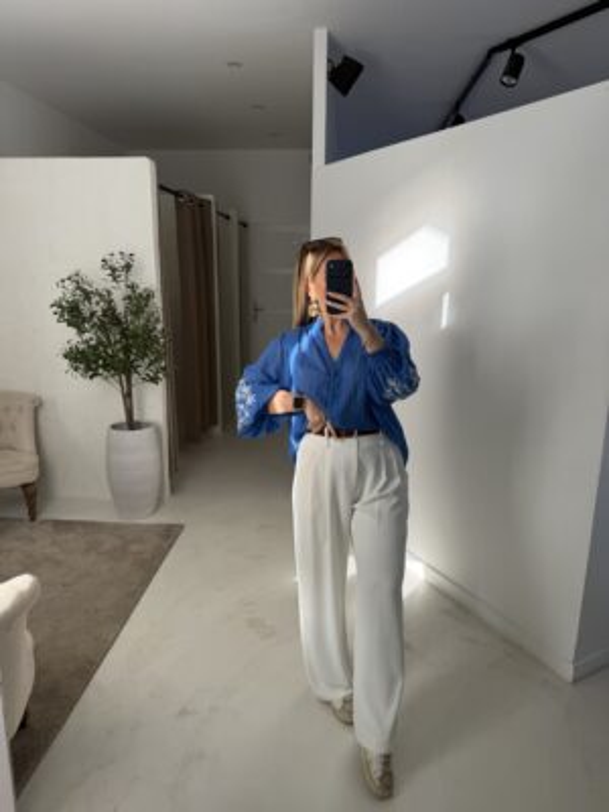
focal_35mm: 24
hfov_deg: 56.8
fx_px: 563
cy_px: 406
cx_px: 304
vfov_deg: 71.6
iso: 100
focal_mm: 6.76
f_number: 1.78
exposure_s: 1/341
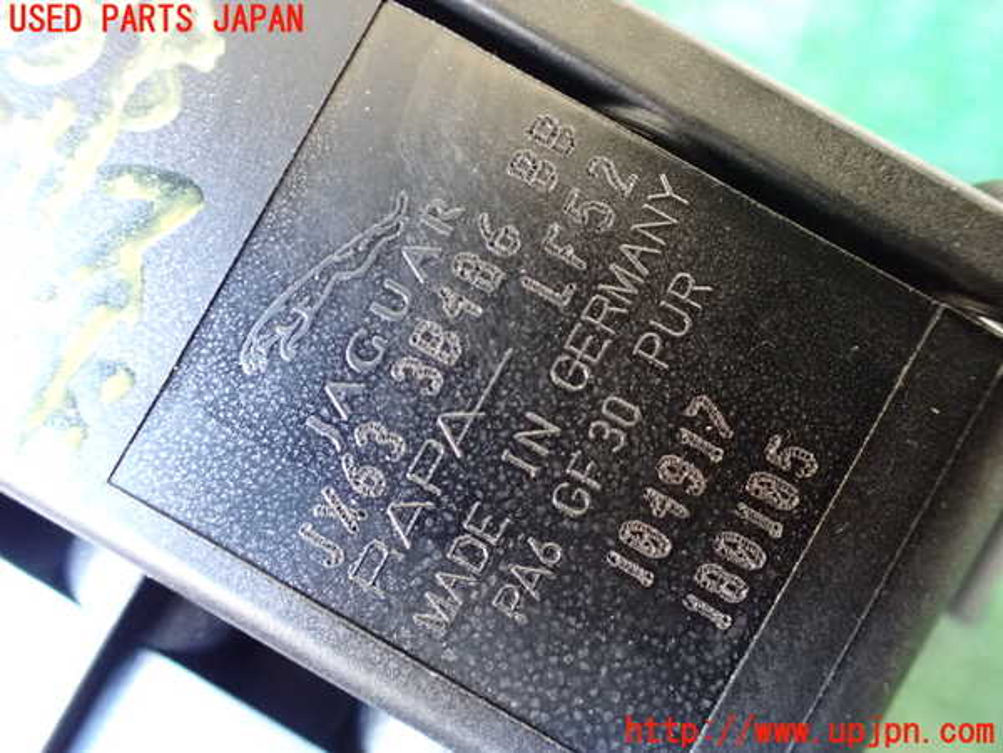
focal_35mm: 30
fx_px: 869
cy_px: 376
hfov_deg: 60.0
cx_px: 502
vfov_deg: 46.8
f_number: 2.3
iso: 1250
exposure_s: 1/30
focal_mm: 5.4
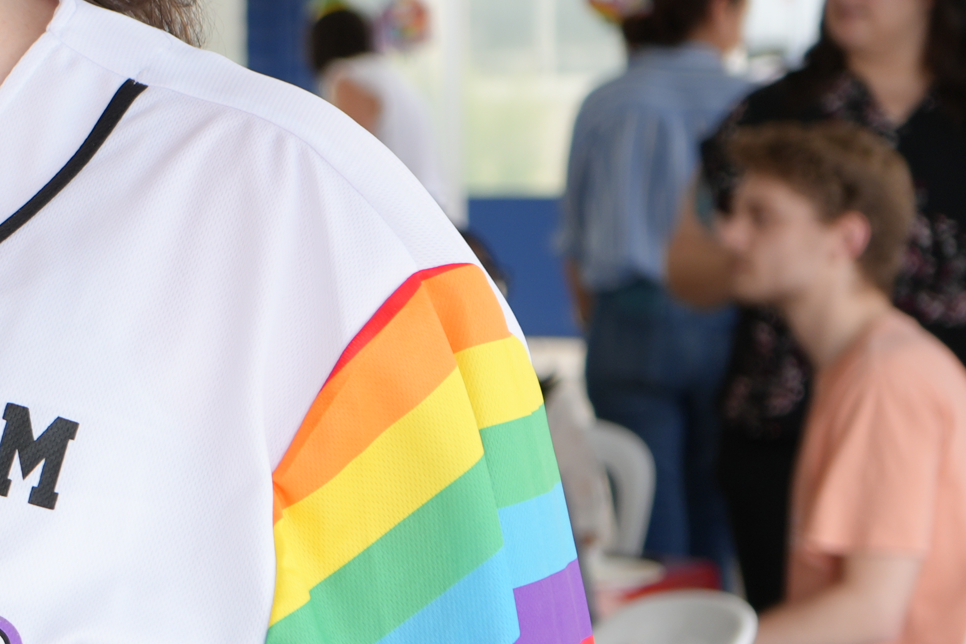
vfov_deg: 8.3
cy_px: 440
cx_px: -532
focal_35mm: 165
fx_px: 4426
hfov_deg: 11.8
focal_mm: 46
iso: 160
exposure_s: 1/160
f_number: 4.5
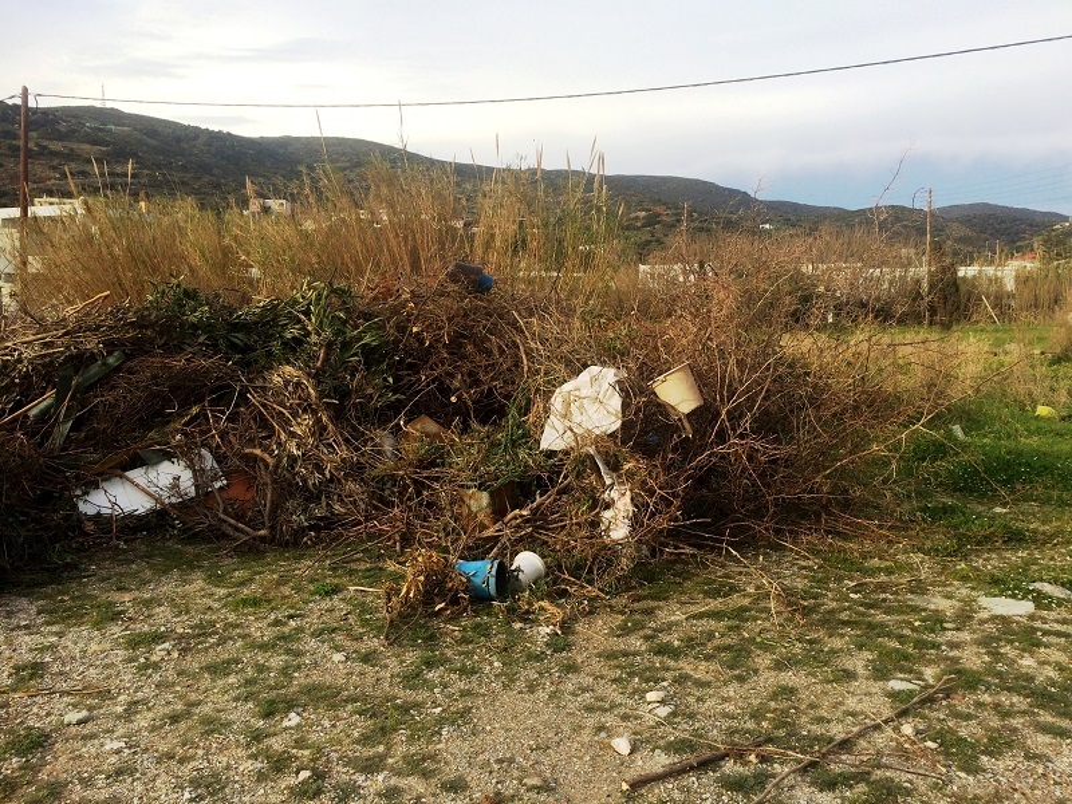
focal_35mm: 29
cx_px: 536
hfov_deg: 61.7
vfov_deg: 48.2
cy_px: 402
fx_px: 898
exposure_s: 1/1244
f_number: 2.2
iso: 32
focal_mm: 4.15
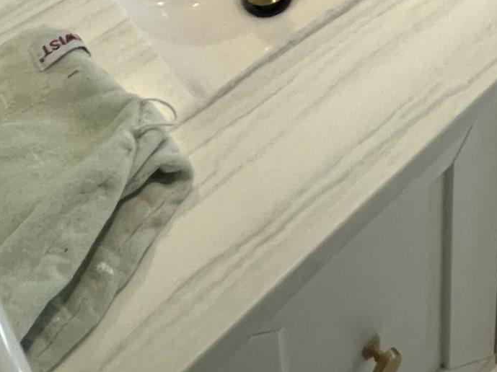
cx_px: 426
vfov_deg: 16.8
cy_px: -422
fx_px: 832
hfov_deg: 32.0
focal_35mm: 58
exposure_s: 1/60
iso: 400
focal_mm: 1.57
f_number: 1.8
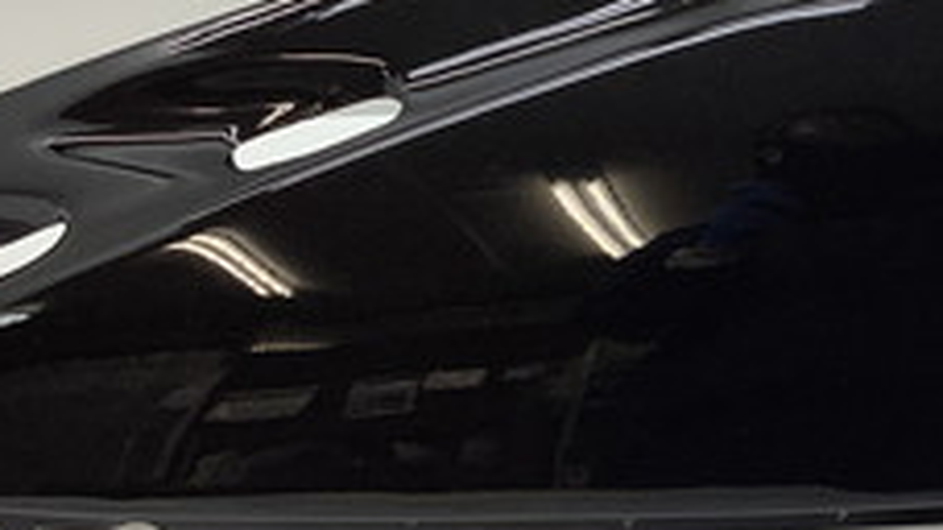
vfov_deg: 13.6
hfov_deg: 23.4
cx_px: 831
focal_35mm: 89
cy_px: 195
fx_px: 2224
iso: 32
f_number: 2.4
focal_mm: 3.3
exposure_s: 1/100
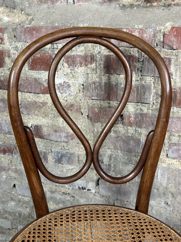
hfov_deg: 30.3
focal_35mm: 48
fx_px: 335
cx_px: 90
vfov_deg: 39.7
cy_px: 121
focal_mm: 6.86
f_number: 1.78
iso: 200
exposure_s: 1/50
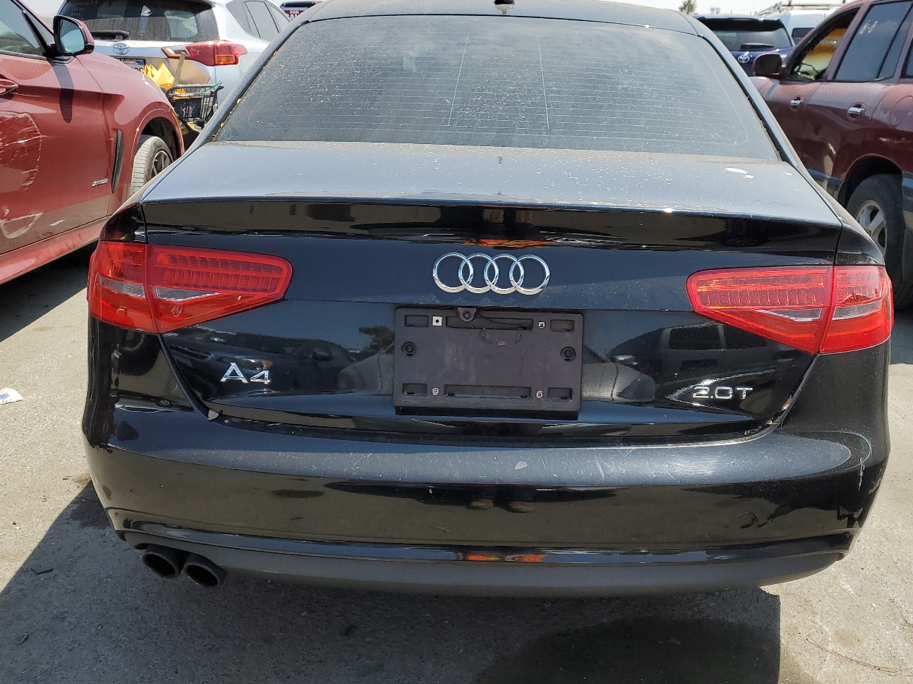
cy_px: 335
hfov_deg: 55.2
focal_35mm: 33
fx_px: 870
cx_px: 519
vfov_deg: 42.9
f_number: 1.5
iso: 50
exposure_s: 1/2000
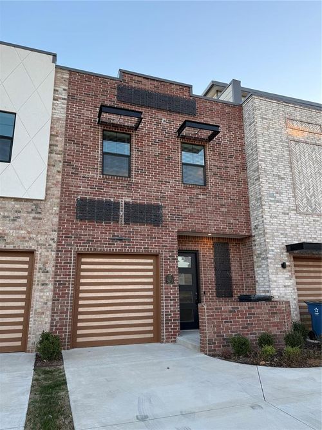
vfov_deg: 71.6
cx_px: 161
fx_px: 298
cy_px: 215
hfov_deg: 56.8
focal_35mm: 24
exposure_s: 1/414
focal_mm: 6.76
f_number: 1.78
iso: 100
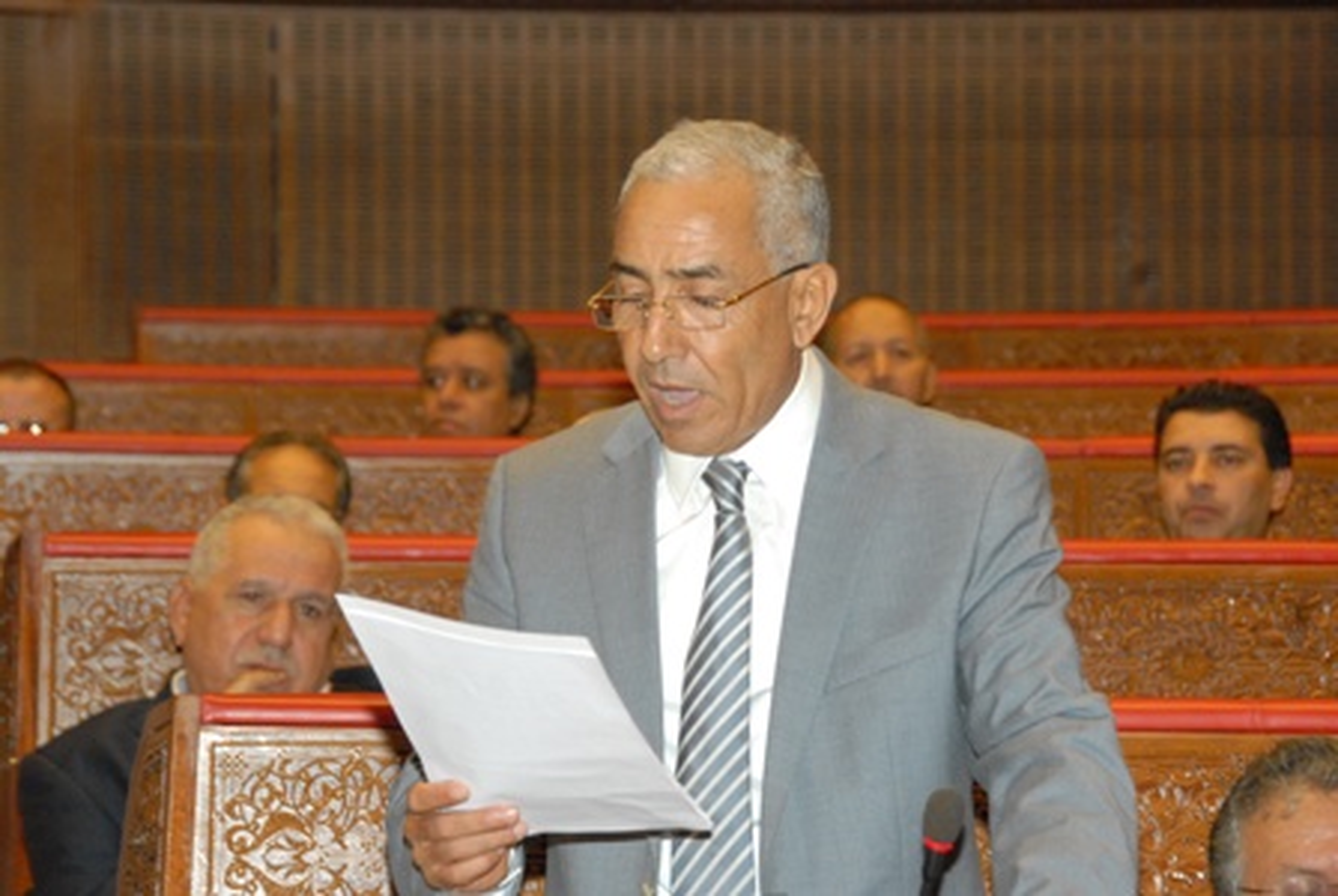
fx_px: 5303
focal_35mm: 142
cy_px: 448
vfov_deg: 9.7
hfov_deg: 14.4
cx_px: 669
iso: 1400
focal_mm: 95
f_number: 7.1
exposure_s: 1/60
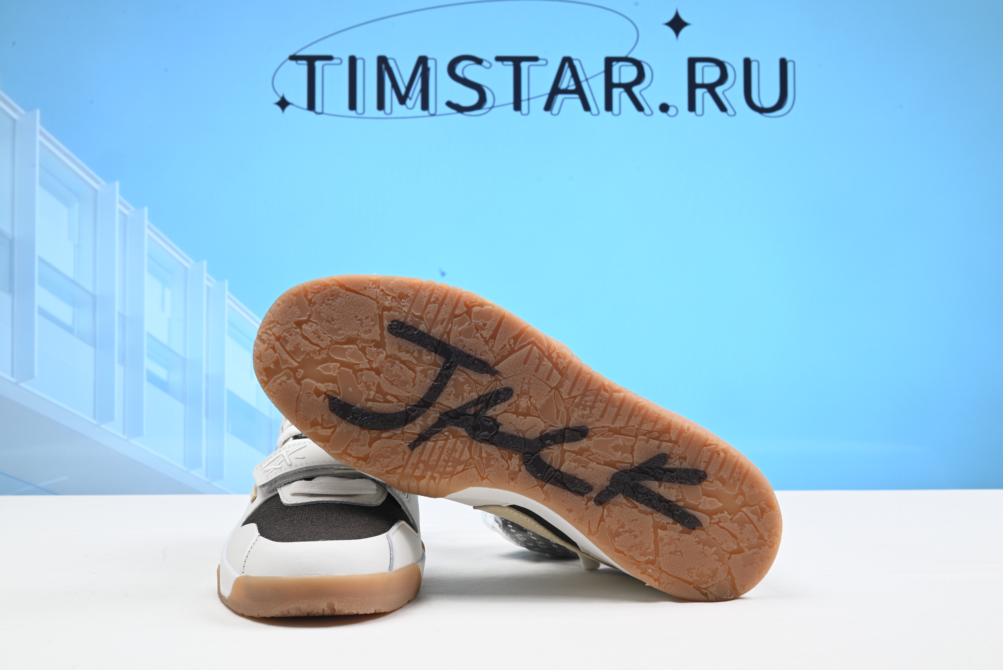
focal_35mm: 40
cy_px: 335
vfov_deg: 33.4
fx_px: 1115
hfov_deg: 48.4
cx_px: 502
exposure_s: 1/2
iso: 100
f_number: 16
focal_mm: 40
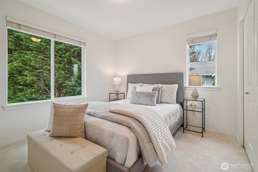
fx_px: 115
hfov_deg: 96.7
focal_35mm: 16
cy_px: 86
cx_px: 129
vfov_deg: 73.7
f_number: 8
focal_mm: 16
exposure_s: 1/80
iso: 1600
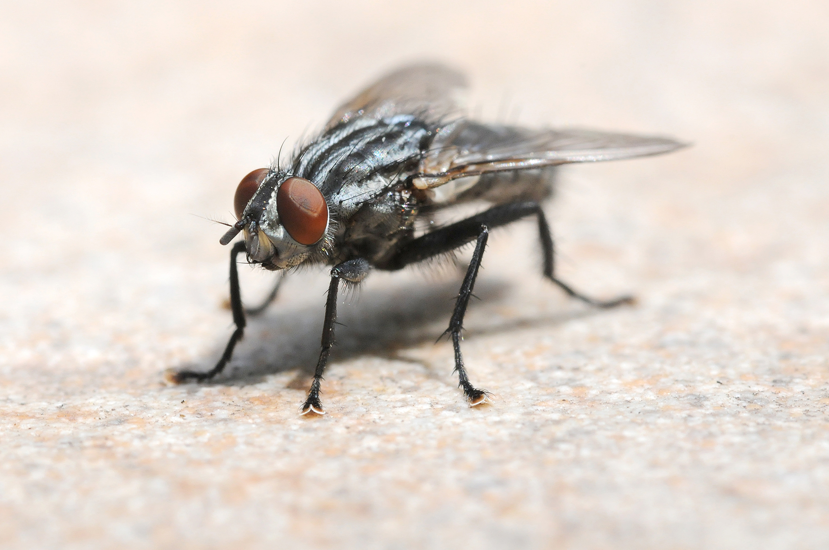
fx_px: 3622
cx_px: 414
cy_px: 275
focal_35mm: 158
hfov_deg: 13.1
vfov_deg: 8.7
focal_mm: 105
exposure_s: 1/160
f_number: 9
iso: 800
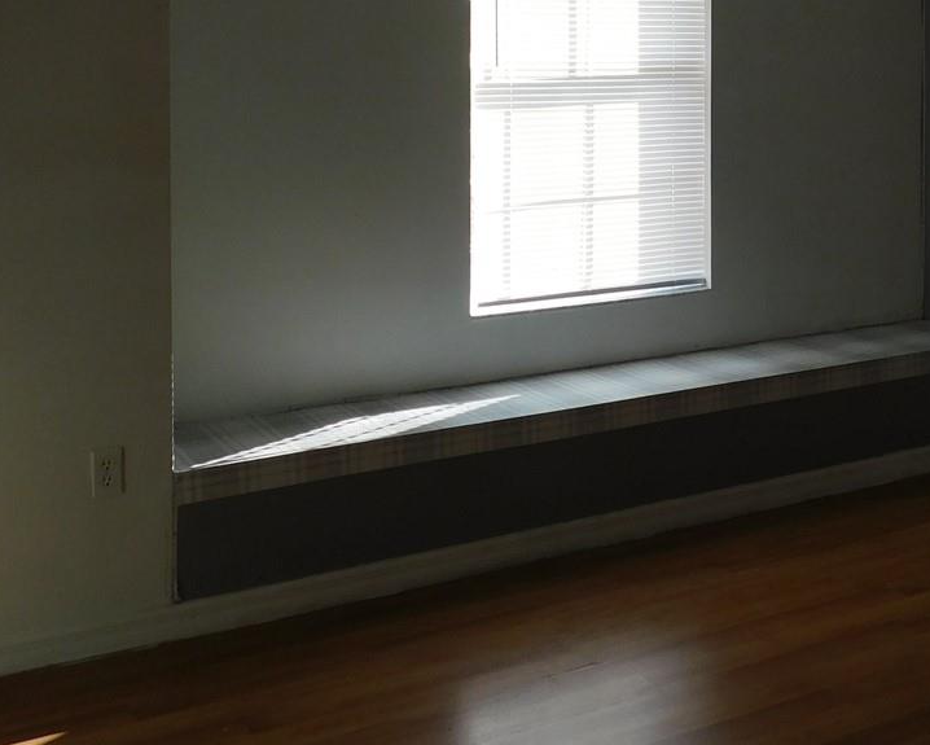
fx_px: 1377
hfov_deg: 36.6
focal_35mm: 50
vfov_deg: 29.0
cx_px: 676
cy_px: 71
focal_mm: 4
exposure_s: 1/200
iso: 125
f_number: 3
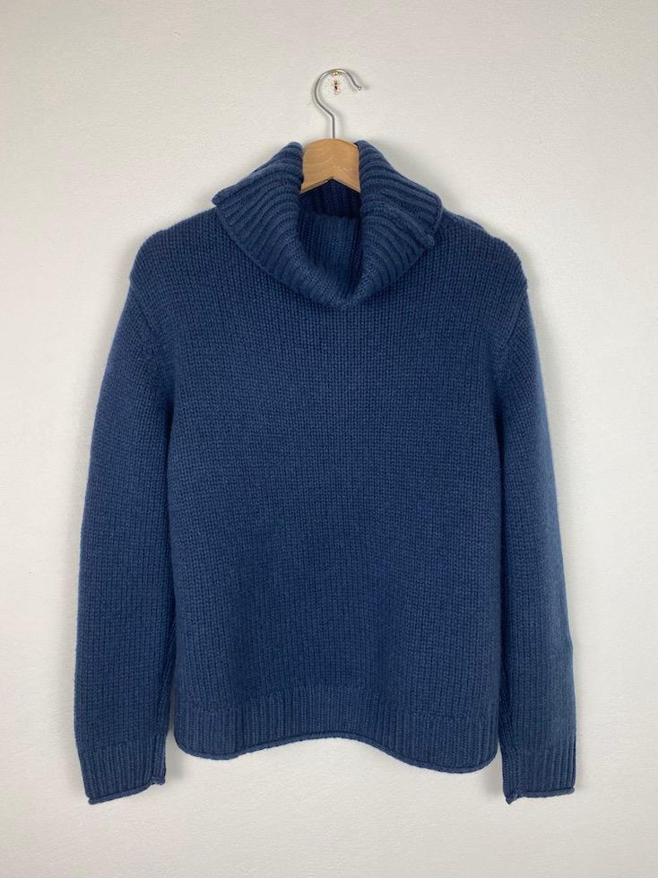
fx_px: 659
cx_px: 329
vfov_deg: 67.3
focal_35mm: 26
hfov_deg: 53.1
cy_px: 439
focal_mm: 4.25
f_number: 1.8
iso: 80
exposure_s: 1/100
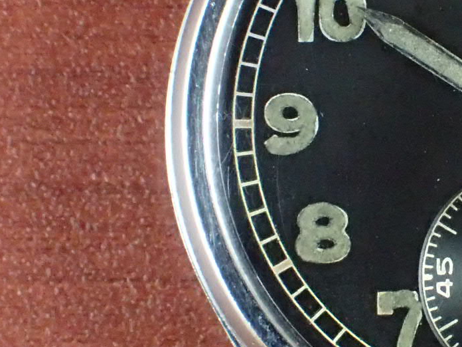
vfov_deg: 7.3
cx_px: 523
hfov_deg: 9.6
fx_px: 2723
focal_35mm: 204
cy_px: 122
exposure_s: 1/60
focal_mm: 13.47
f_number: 5.6
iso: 1600
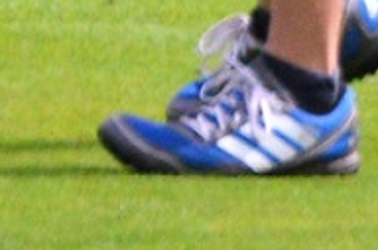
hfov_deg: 0.8
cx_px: -498
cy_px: -502
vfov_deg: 0.5
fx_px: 26698
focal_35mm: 2549
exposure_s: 1/1000
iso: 400
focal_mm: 270
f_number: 5.6
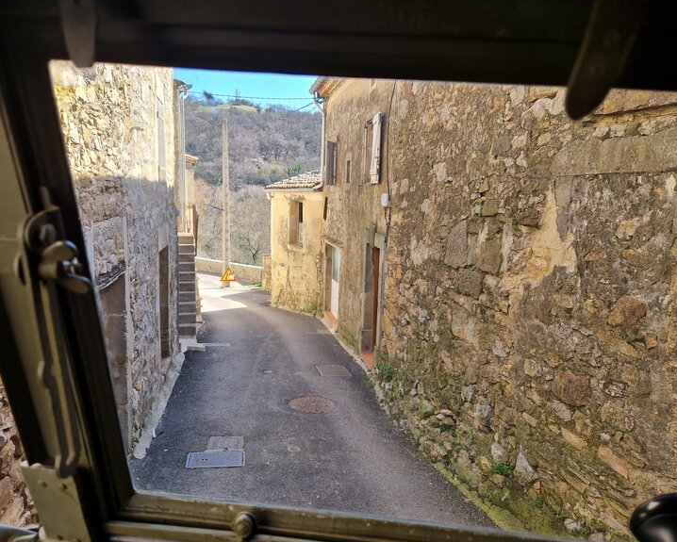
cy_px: 274
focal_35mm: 25
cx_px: 317
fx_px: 501
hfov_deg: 68.0
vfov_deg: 56.8
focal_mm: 5.4
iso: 50
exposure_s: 1/284
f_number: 1.8
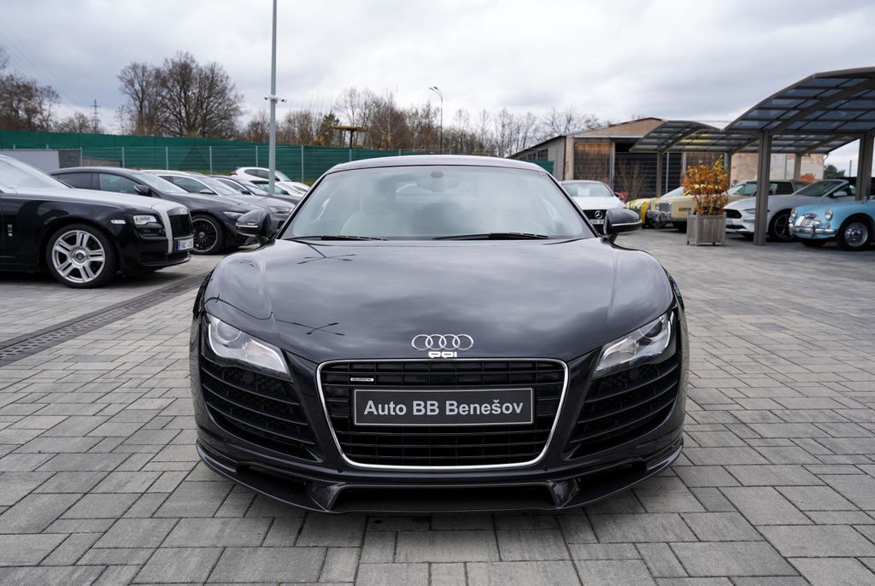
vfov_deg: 45.1
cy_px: 293
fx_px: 706
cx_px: 438
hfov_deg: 63.6
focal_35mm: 29
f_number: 6.3
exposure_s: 1/160
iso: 100
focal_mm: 29
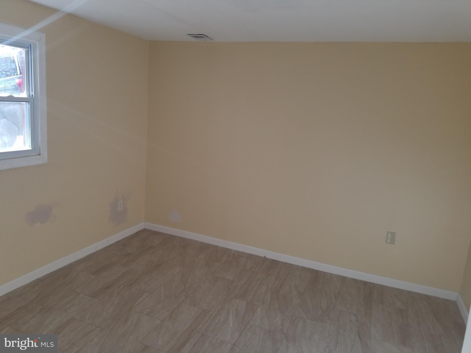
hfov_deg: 67.3
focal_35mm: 26
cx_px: 236
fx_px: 354
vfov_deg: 53.1
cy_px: 176
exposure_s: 1/120
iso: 80
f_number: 1.7
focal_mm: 4.25
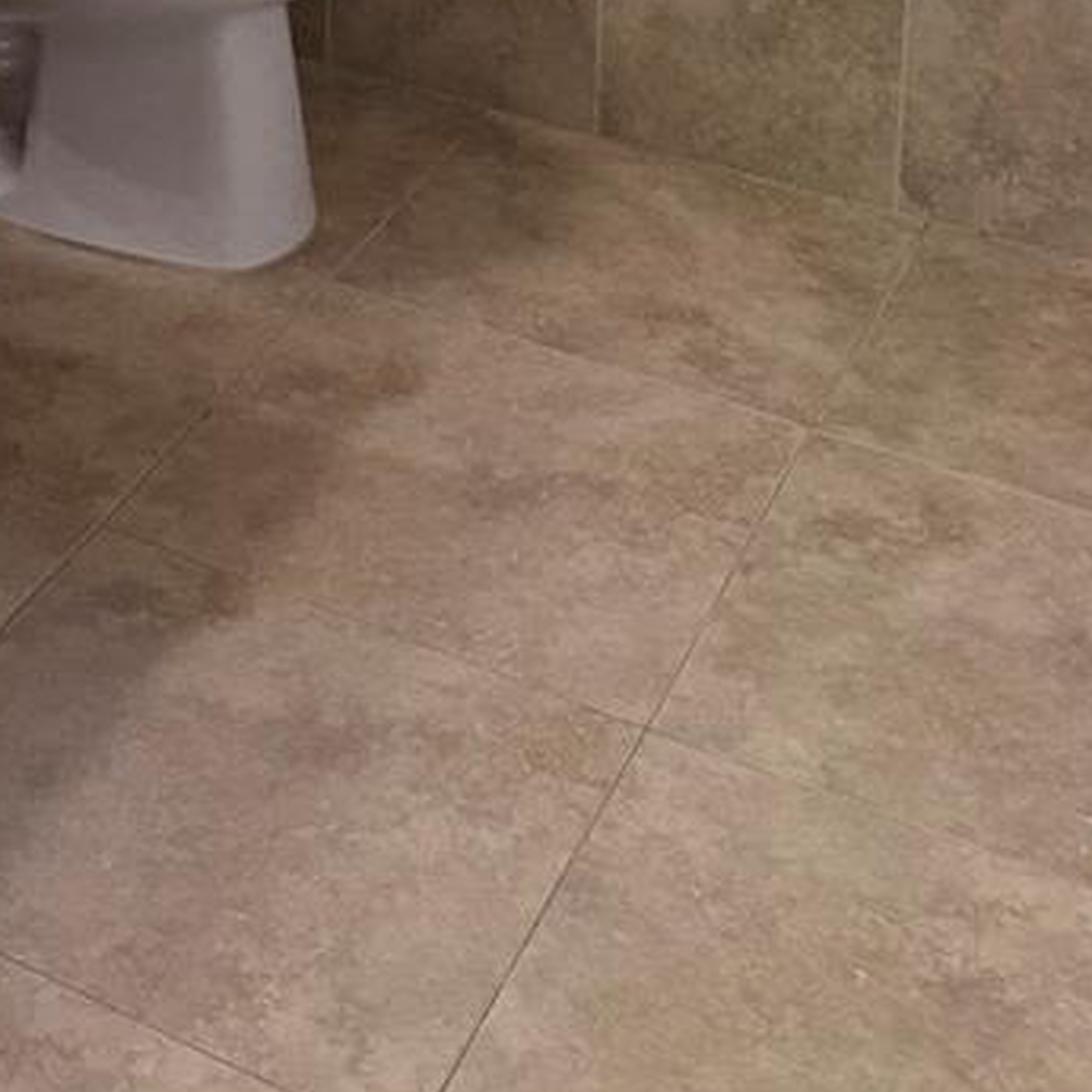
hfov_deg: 21.8
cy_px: -724
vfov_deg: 19.2
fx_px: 2641
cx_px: -187
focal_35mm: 74
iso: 64
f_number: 1.78
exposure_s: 1/265
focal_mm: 6.76
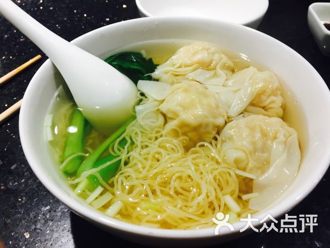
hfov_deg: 61.7
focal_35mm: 29
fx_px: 276
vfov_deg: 48.2
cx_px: 165
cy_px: 124
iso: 50
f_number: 2.2
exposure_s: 1/33
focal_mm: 4.15
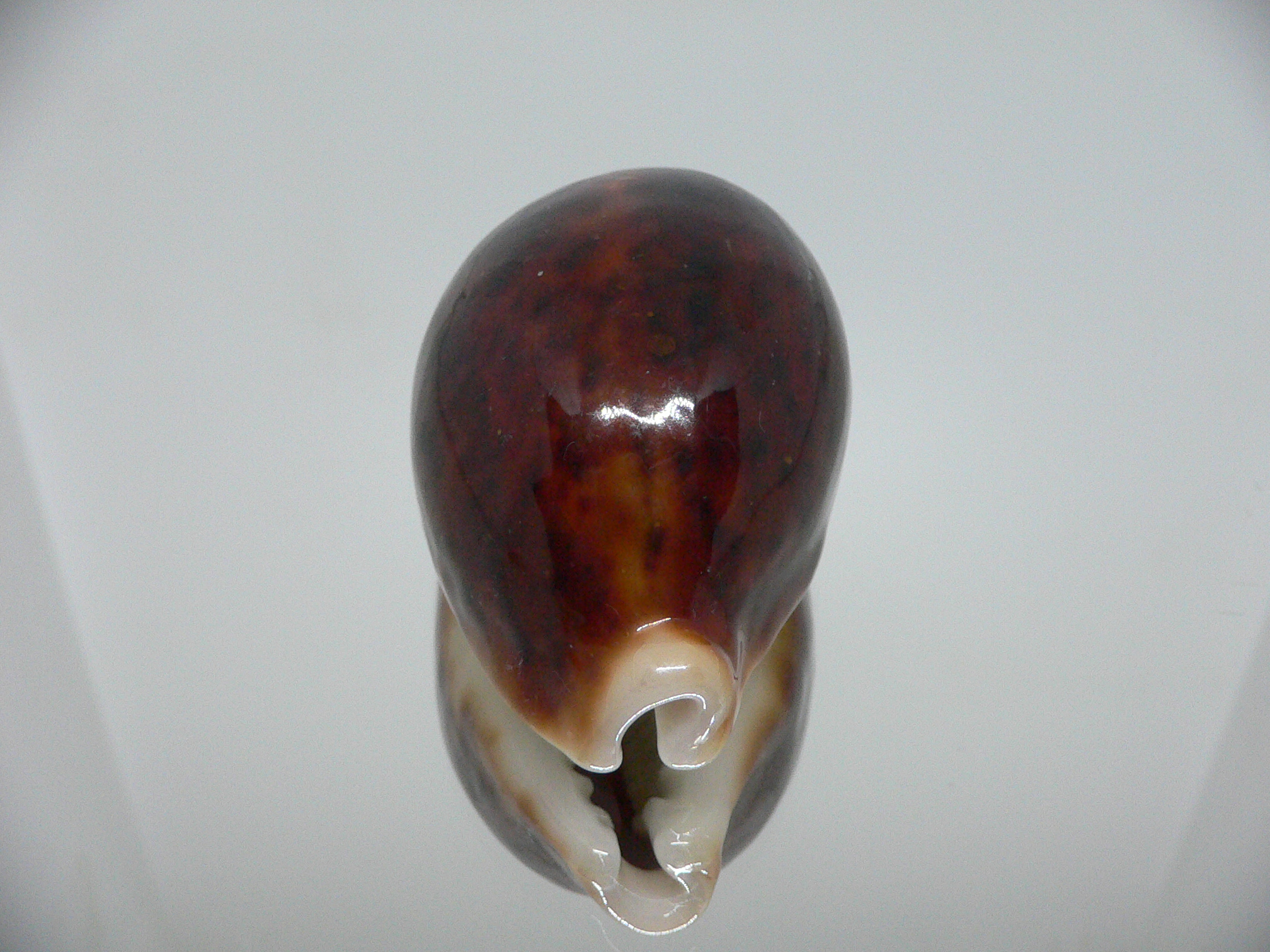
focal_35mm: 35
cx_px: 635
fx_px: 1284
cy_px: 476
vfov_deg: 40.7
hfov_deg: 52.6
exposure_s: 1/50
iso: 200
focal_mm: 4.6
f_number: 2.8
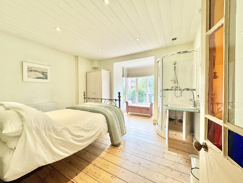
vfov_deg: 85.7
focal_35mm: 14
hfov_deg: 102.1
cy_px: 92
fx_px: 98
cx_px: 122
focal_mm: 2.22
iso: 64
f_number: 2.2
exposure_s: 1/100
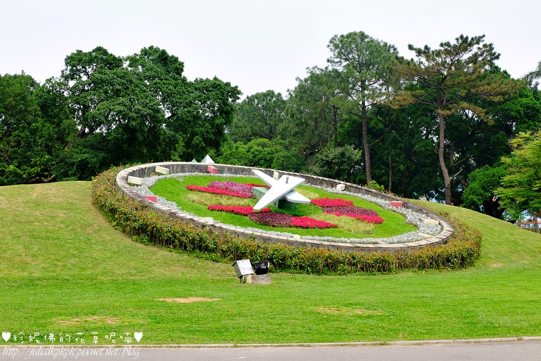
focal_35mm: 53
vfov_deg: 25.5
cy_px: 180
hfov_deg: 37.5
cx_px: 270
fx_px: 797
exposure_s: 1/950
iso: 400
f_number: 5
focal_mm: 35.5
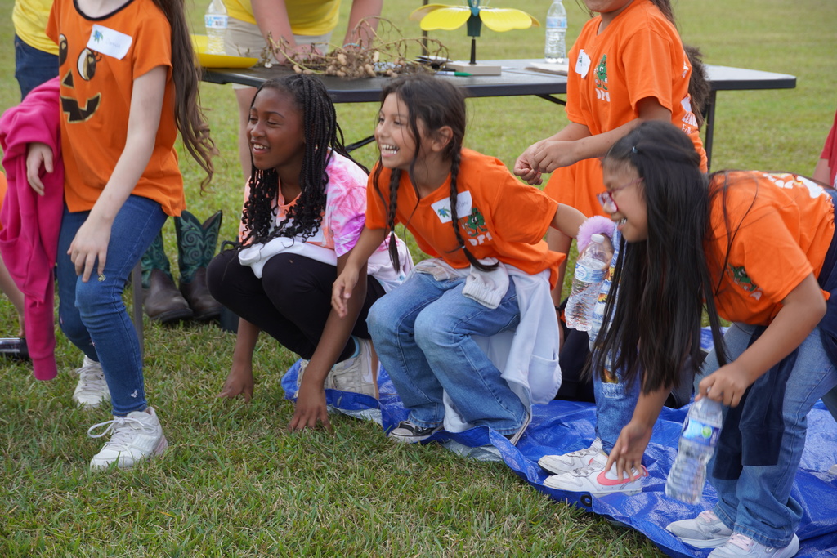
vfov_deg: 16.9
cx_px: 418
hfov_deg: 25.1
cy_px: 279
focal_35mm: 81
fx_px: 1883
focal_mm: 54
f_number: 5
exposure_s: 1/160
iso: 100
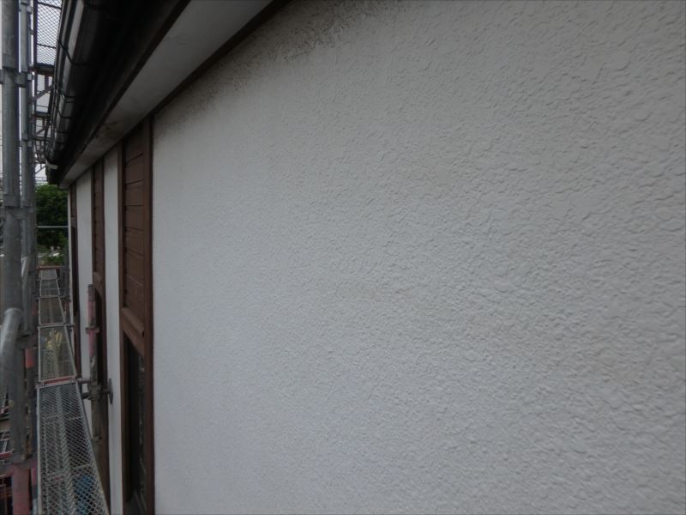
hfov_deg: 79.0
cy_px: 258
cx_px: 343
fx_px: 416
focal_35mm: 21
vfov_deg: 63.4
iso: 125
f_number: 3.5
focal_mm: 3.7
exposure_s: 1/640
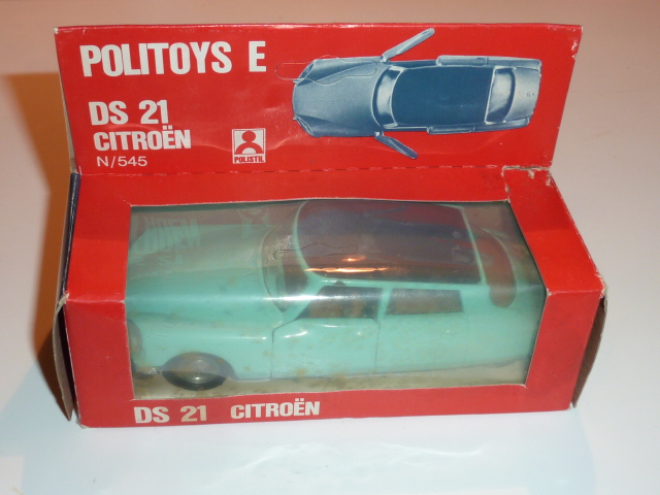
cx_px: 330
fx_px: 972
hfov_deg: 37.5
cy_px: 248
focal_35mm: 51
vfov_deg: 28.6
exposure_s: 1/30
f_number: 3.4
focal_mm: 4.7
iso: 100
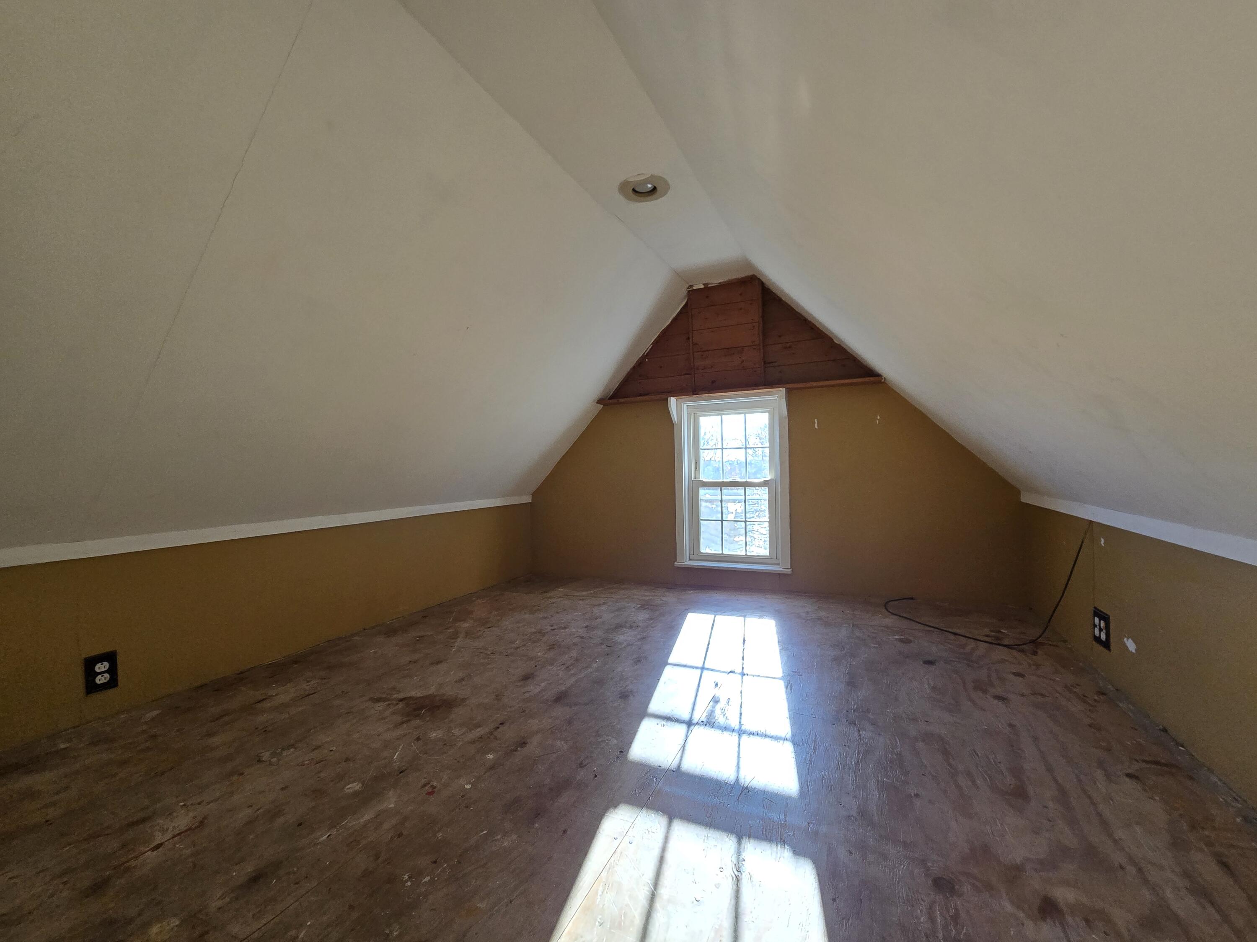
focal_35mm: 13
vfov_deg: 89.9
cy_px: 471
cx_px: 628
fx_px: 472
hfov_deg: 106.2
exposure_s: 1/359
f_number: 2.2
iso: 200
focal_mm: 2.2
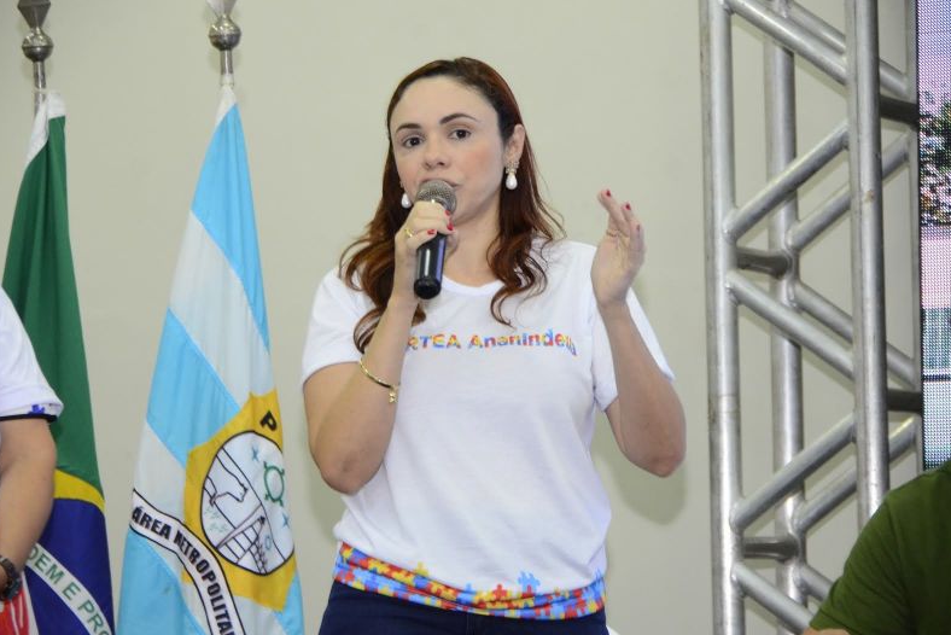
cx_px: 476
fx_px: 4215
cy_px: 318
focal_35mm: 160
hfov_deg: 12.9
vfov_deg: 8.6
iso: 1600
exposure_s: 1/80
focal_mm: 105
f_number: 5.3
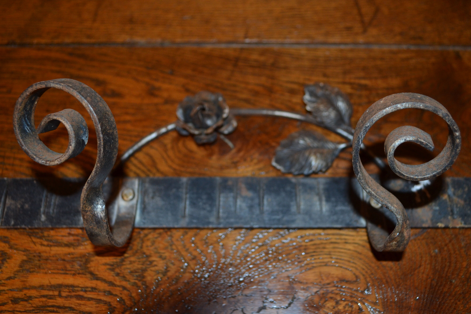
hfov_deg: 50.6
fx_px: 497
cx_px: 262
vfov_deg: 35.0
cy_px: 140
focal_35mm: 38
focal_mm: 22
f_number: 4
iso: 450
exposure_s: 1/60
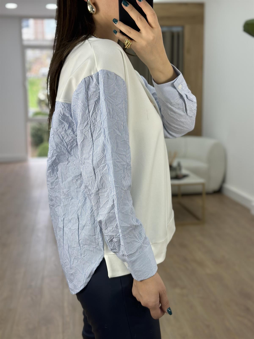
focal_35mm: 48
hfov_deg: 30.3
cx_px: 127
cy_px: 170
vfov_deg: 39.7
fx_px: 470
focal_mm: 6.86
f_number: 1.78
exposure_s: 1/204
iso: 80
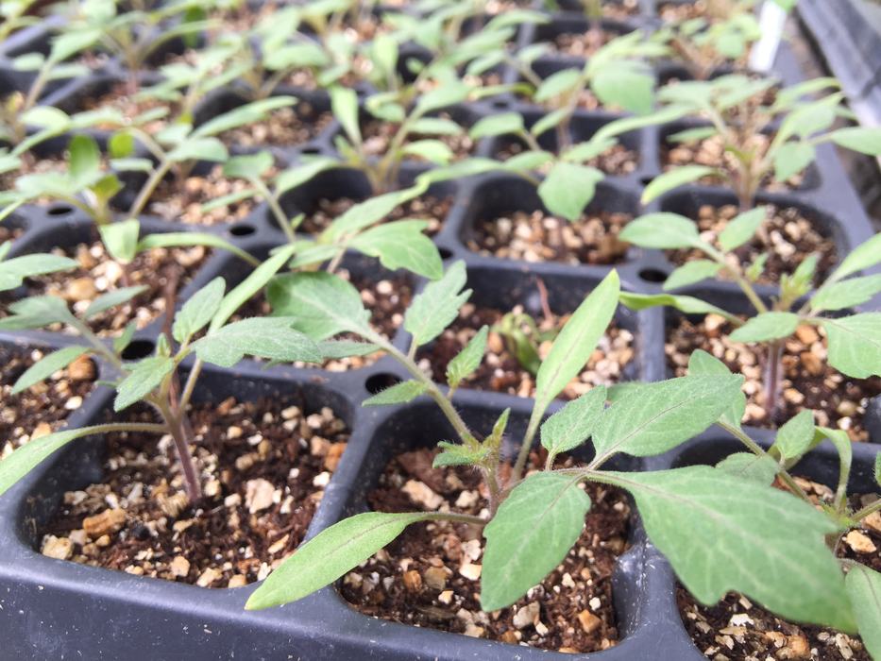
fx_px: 738
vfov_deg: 48.2
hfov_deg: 61.7
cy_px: 330
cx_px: 440
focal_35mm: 29
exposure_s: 1/258
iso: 32
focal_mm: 4.15
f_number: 2.2
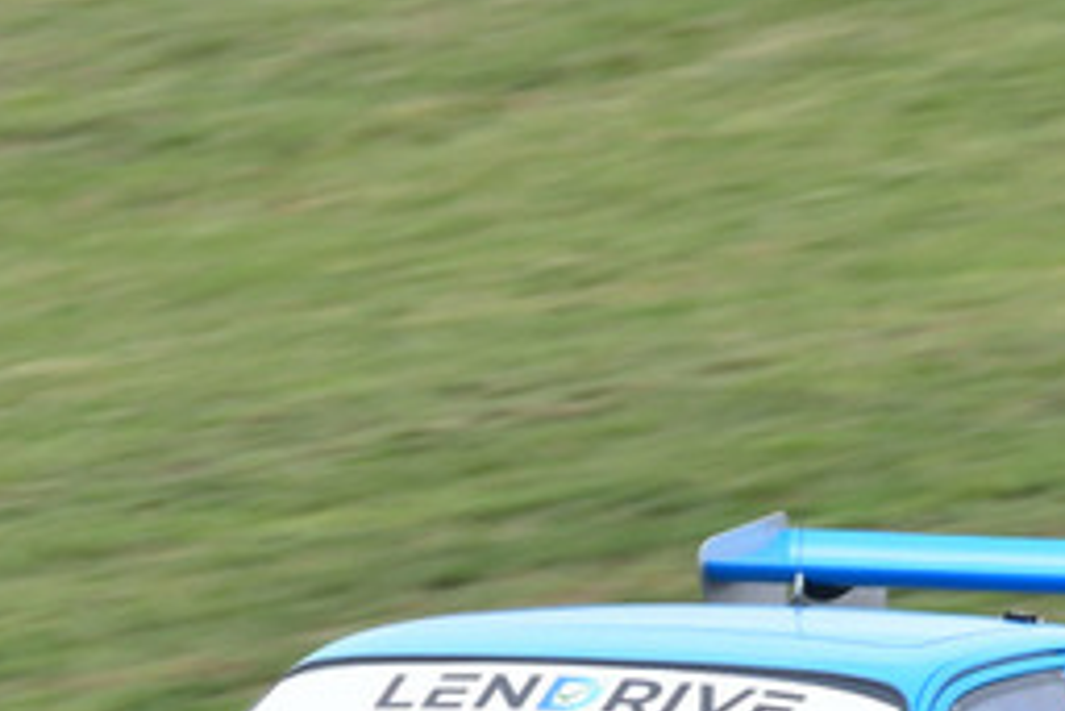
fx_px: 63904
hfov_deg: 1.0
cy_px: 811
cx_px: 291
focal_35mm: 2159
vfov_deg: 0.6
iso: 400
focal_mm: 460
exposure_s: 1/250
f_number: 13
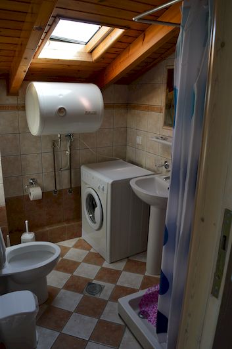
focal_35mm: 27
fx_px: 262
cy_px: 174
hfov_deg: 47.8
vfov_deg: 67.5
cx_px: 116
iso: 360
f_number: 5.6
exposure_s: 1/125
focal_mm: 18
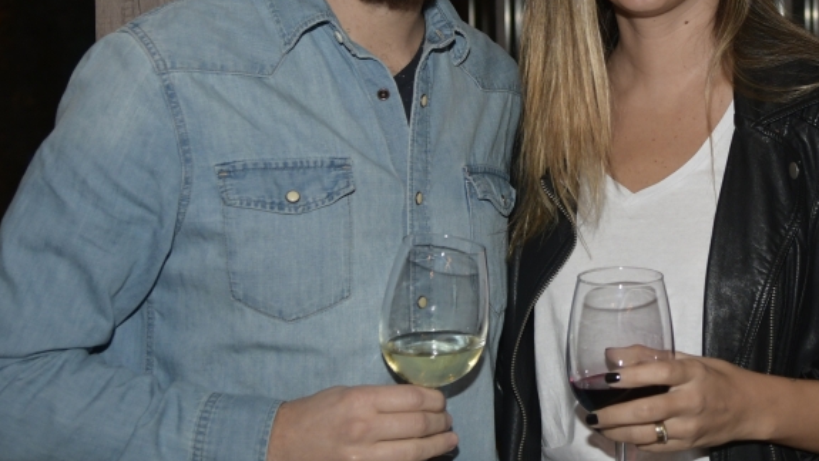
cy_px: 83
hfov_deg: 28.5
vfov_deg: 16.4
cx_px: 625
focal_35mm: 73
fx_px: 1586
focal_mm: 24
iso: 800
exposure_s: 1/125
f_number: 2.8
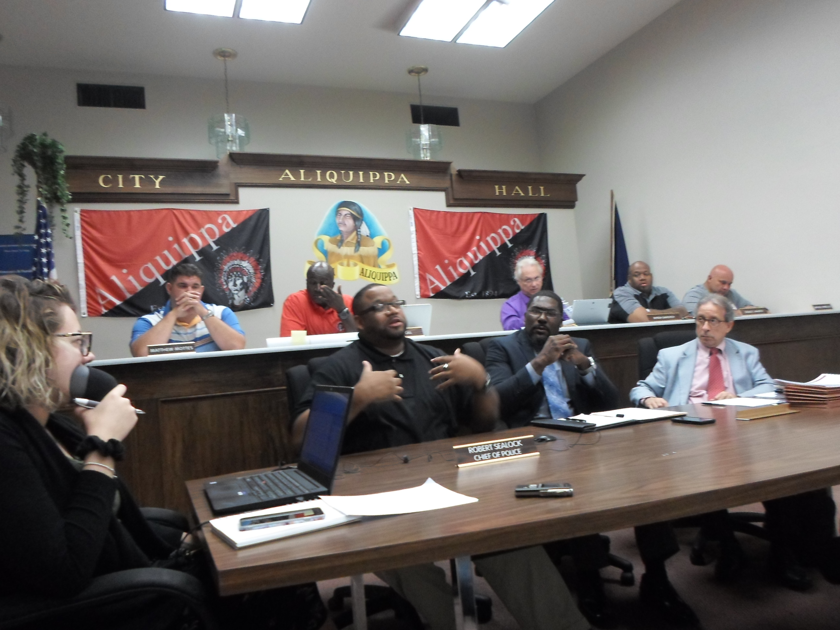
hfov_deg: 69.4
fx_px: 607
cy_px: 315
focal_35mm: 25
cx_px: 420
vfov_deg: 54.9
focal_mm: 4.5
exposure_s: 1/30
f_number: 2.5
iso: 320
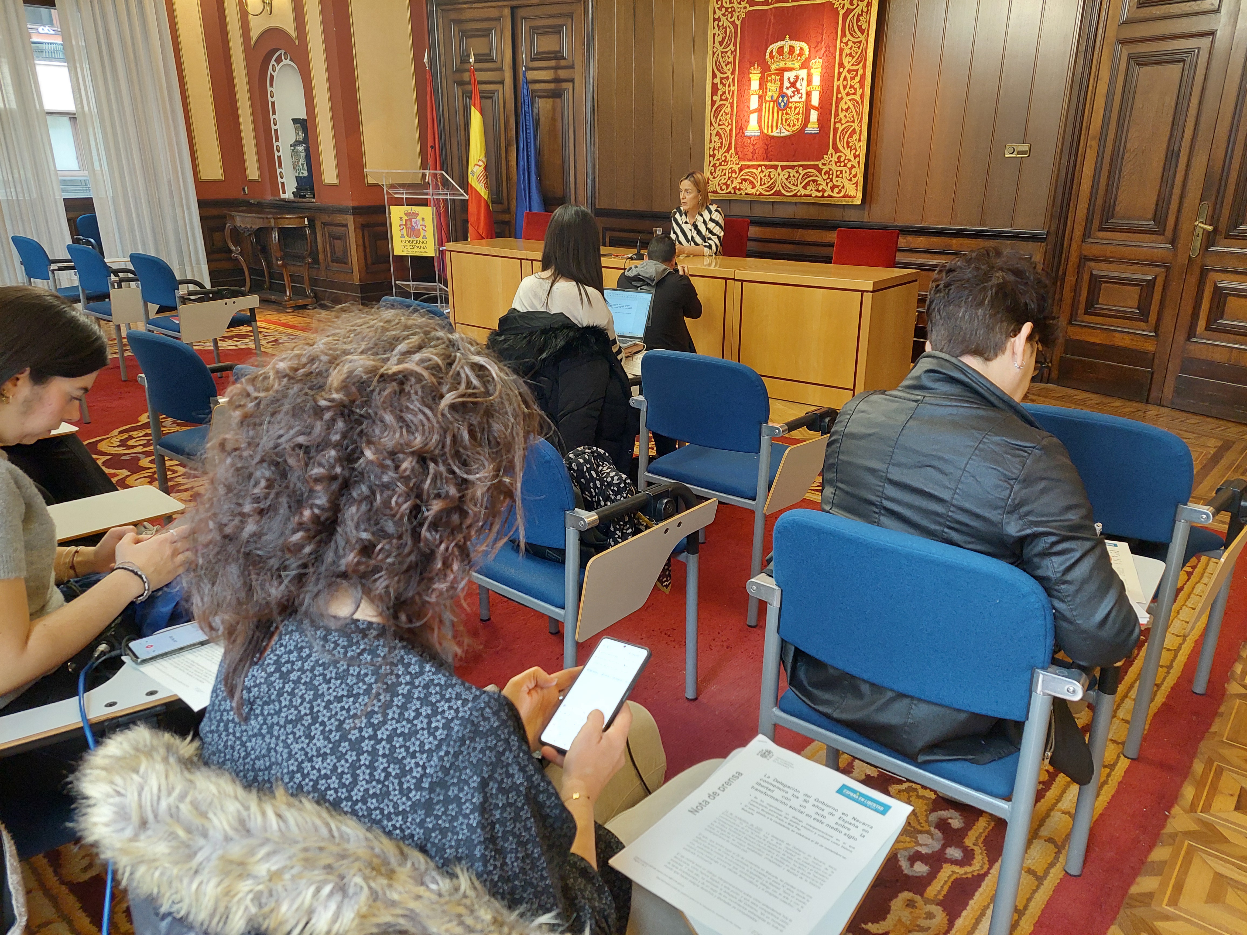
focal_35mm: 24
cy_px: 468
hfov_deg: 71.6
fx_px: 865
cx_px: 624
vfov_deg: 56.8
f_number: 1.8
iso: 400
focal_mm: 5.23
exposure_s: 1/50
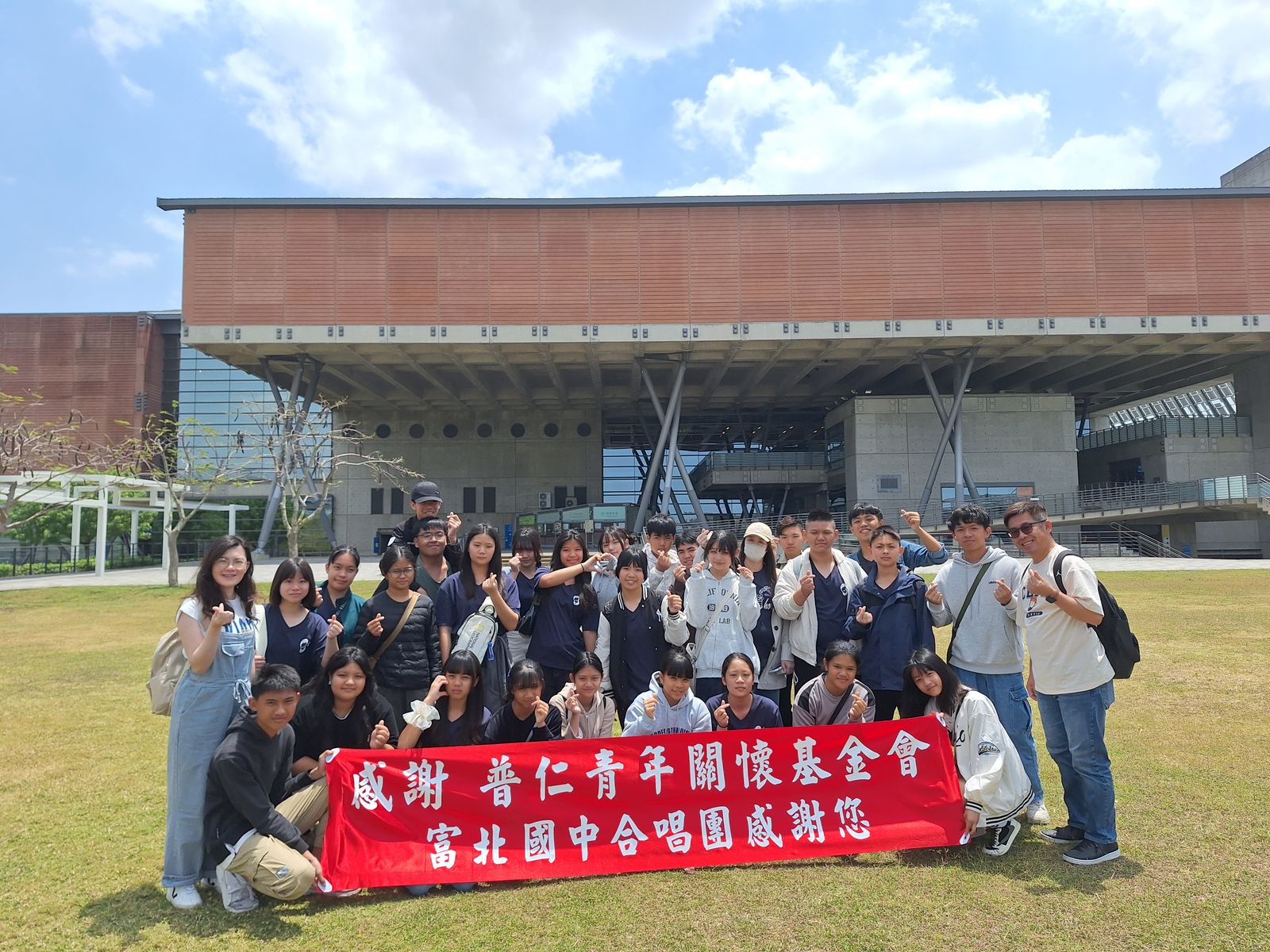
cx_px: 635
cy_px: 476
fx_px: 844
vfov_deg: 58.9
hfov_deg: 73.9
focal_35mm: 23
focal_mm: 5.54
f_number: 1.8
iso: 40
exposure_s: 1/2849
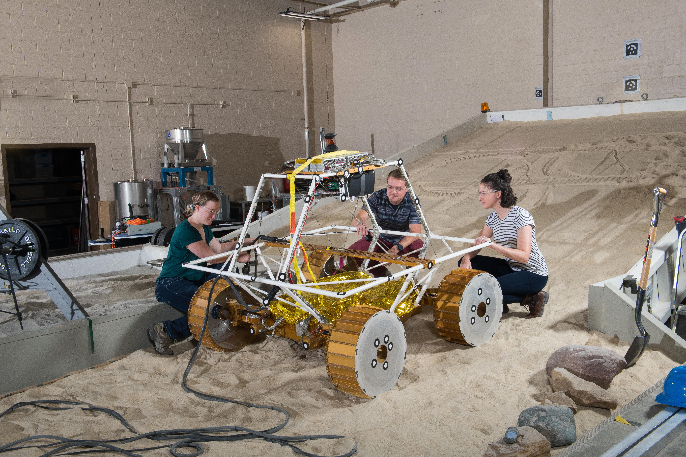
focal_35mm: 36
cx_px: 343
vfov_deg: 36.9
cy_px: 228
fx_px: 686
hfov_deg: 53.1
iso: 200
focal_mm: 36
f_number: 11
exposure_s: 1/125
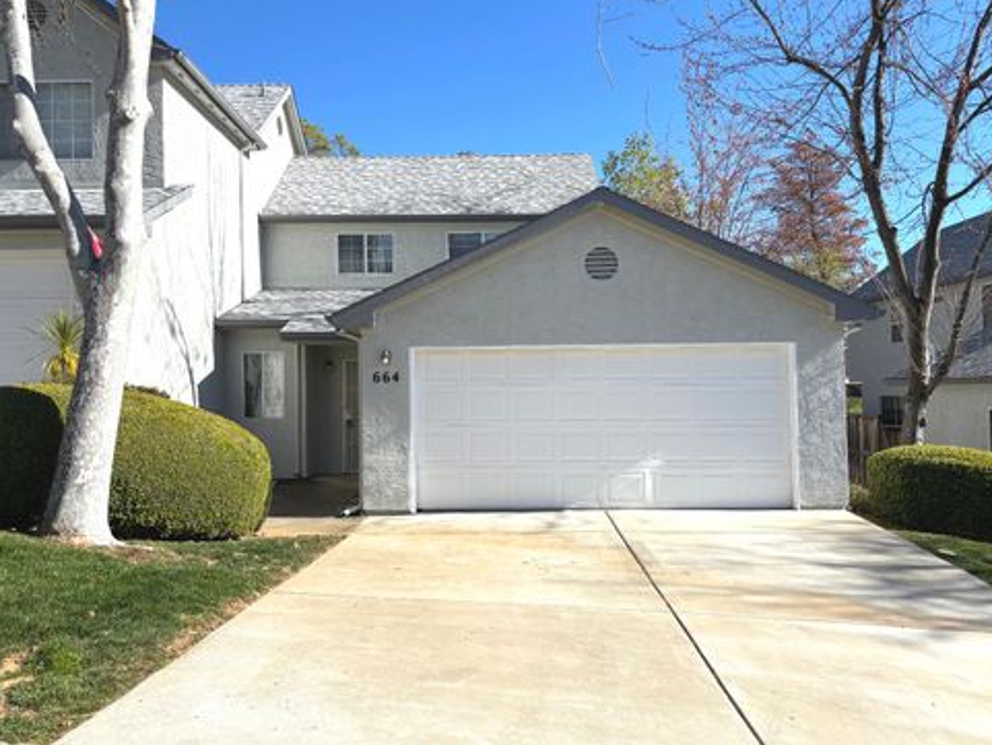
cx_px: 509
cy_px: 372
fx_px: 774
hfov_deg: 65.3
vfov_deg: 51.4
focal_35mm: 27
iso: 50
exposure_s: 1/3534
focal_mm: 6
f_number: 1.6
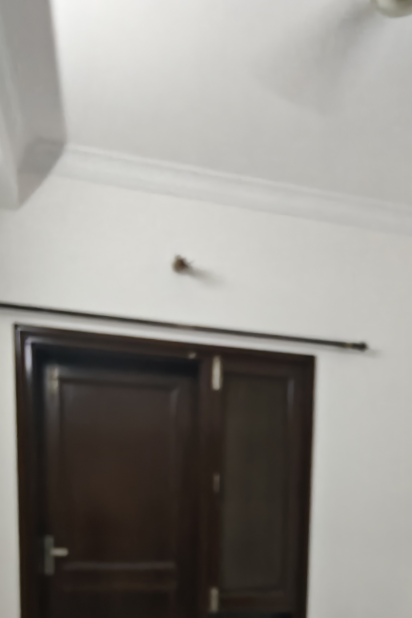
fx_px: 549
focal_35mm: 32
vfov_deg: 51.0
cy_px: 571
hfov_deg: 40.7
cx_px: 271
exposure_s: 1/50
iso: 125
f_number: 2.2
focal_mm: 1.68
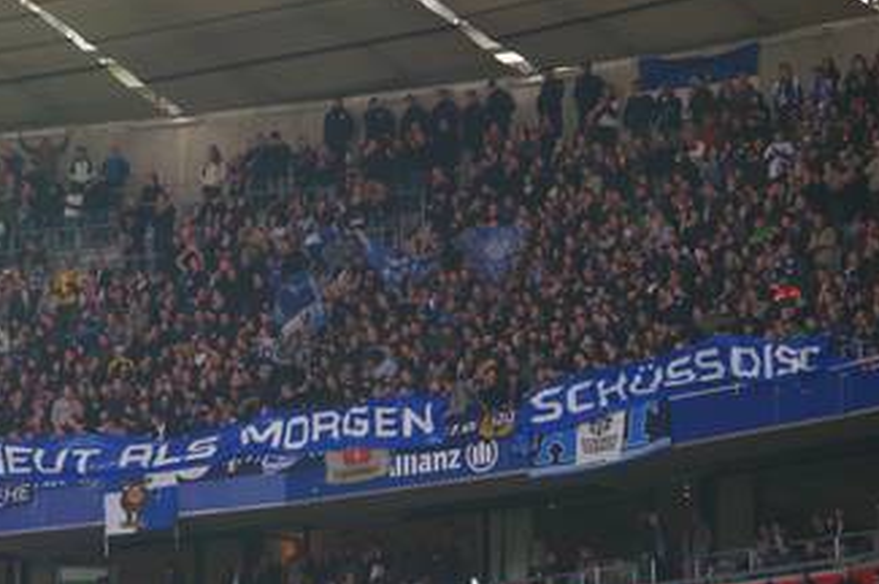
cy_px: 431
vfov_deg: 5.0
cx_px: 223
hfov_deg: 7.5
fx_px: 6680
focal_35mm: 274
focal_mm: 105
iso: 200
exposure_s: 1/125
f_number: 4.5
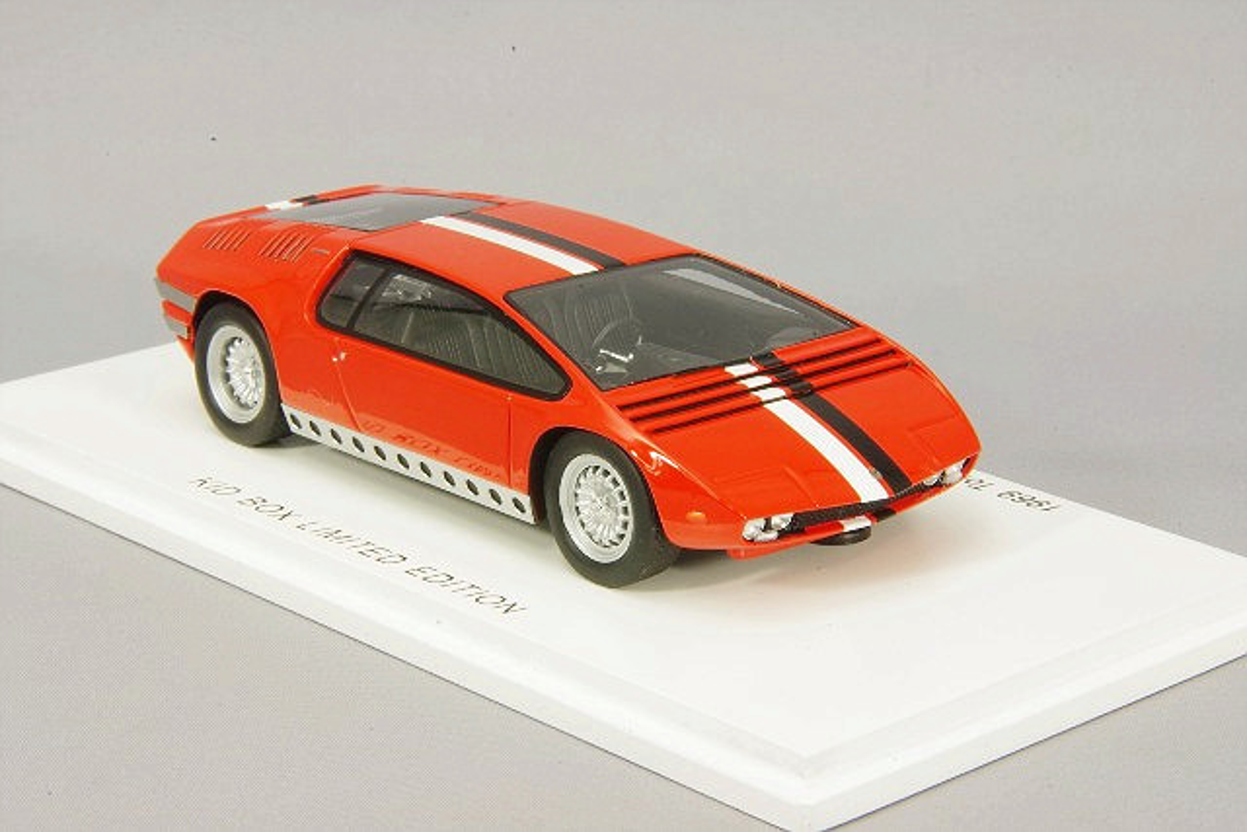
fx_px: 3880
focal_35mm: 112
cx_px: 624
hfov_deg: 18.3
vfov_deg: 12.2
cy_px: 416
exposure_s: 1
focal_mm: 75
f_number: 32
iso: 400
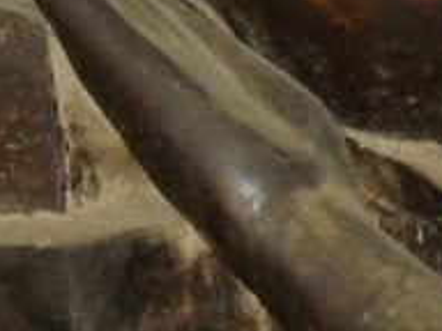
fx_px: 5299
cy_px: -129
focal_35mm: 415
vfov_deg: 3.6
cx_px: 474
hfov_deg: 4.8
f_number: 4.2
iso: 400
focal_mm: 12.8
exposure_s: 1/60
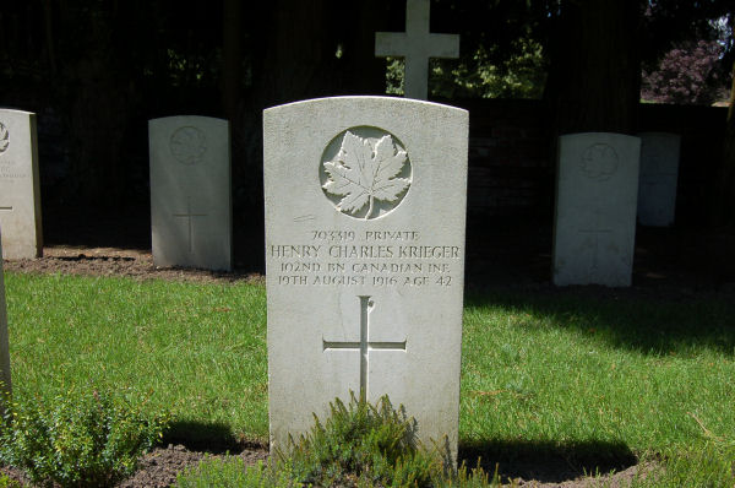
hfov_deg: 49.6
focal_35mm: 39
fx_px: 795
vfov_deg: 34.1
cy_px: 244
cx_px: 368
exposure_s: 1/250
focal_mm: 26
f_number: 8
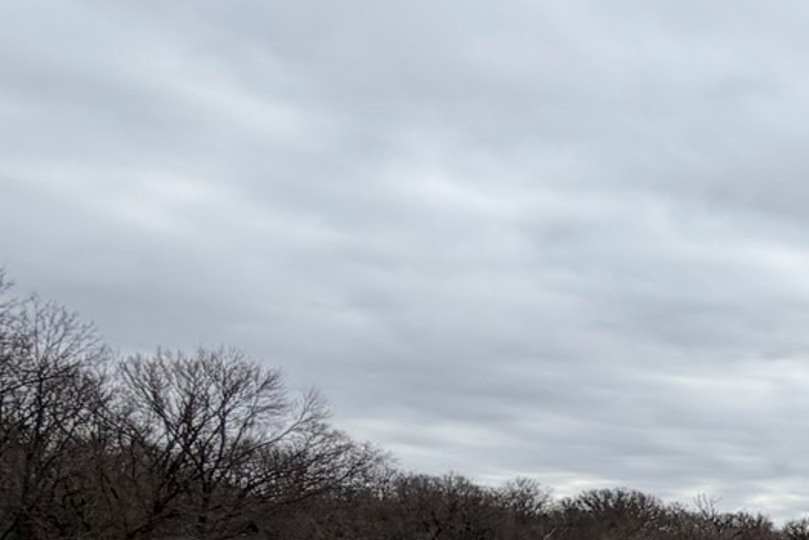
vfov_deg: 24.3
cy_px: 546
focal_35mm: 53
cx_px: 1329
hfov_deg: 24.5
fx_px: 1192
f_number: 2.2
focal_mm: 2.22
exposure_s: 1/770
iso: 20
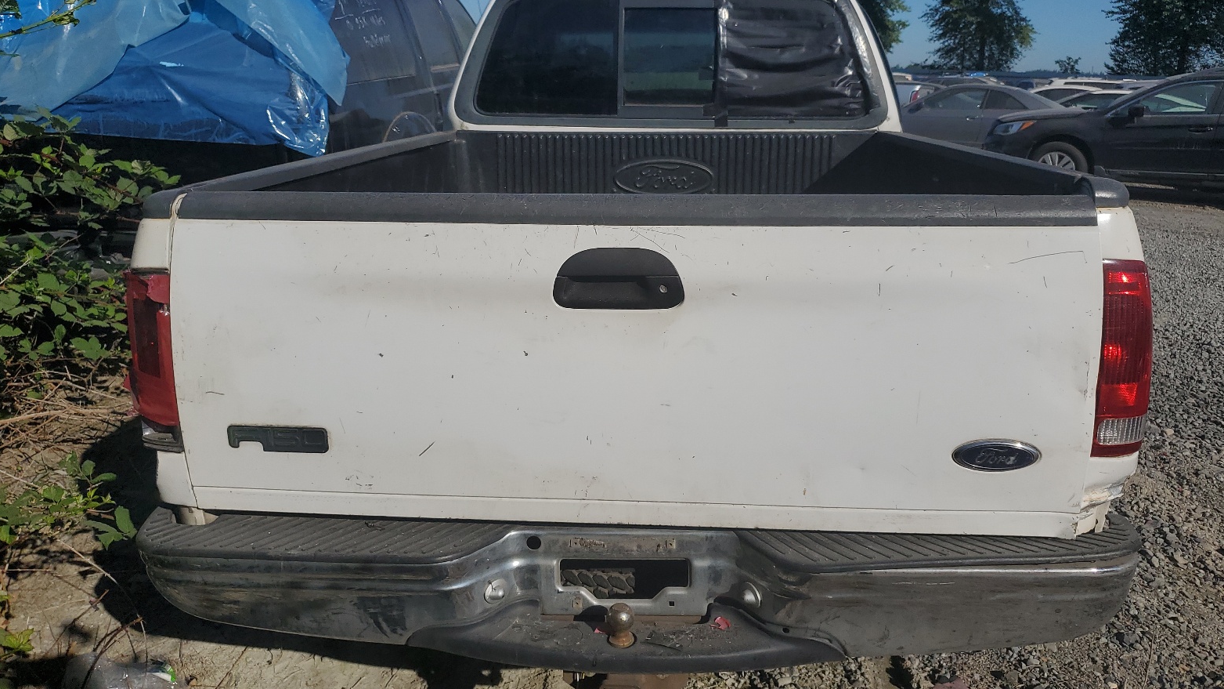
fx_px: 941
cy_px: 294
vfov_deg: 40.1
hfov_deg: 66.1
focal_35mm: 29
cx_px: 616
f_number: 1.5
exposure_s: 1/10000
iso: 52
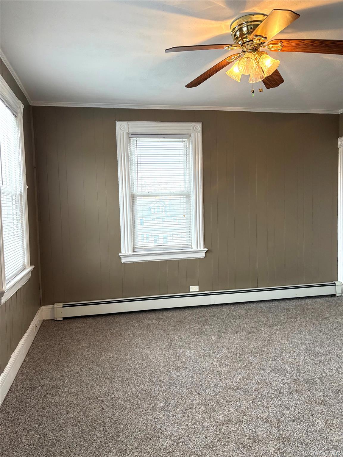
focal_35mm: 26
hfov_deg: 53.1
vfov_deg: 67.3
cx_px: 172
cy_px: 228
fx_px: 344
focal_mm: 5.96
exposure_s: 1/120
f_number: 1.6
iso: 250
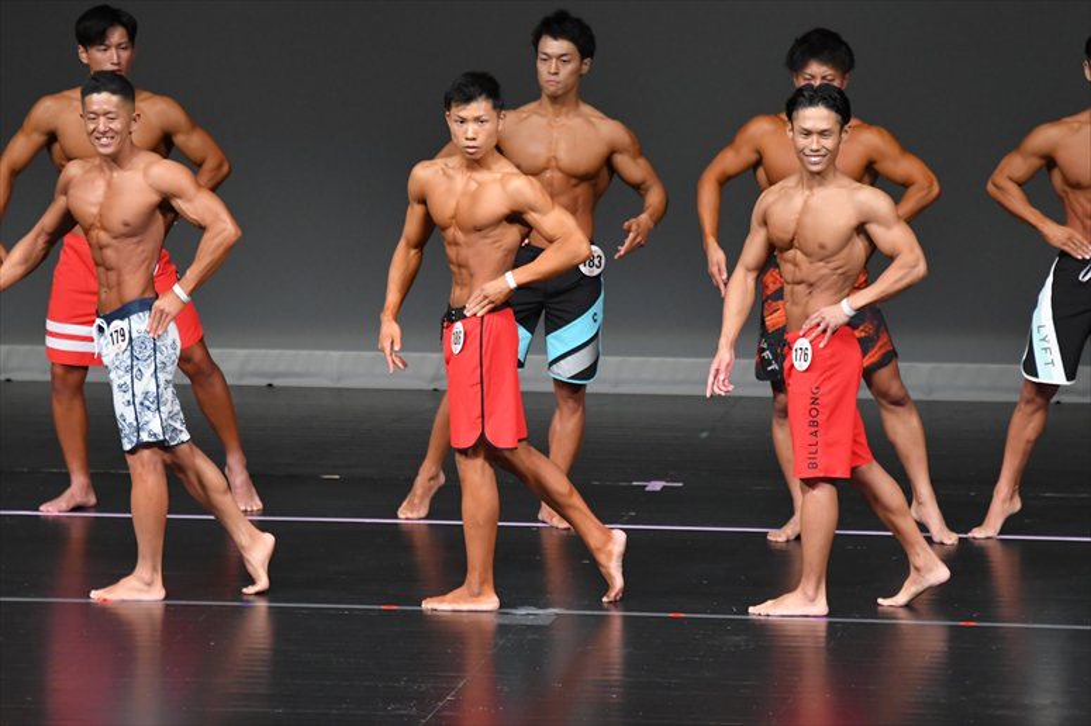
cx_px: 546
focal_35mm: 315
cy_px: 363
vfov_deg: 4.4
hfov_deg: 6.5
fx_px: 9542
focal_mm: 210
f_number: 5.6
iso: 4000
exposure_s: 1/400
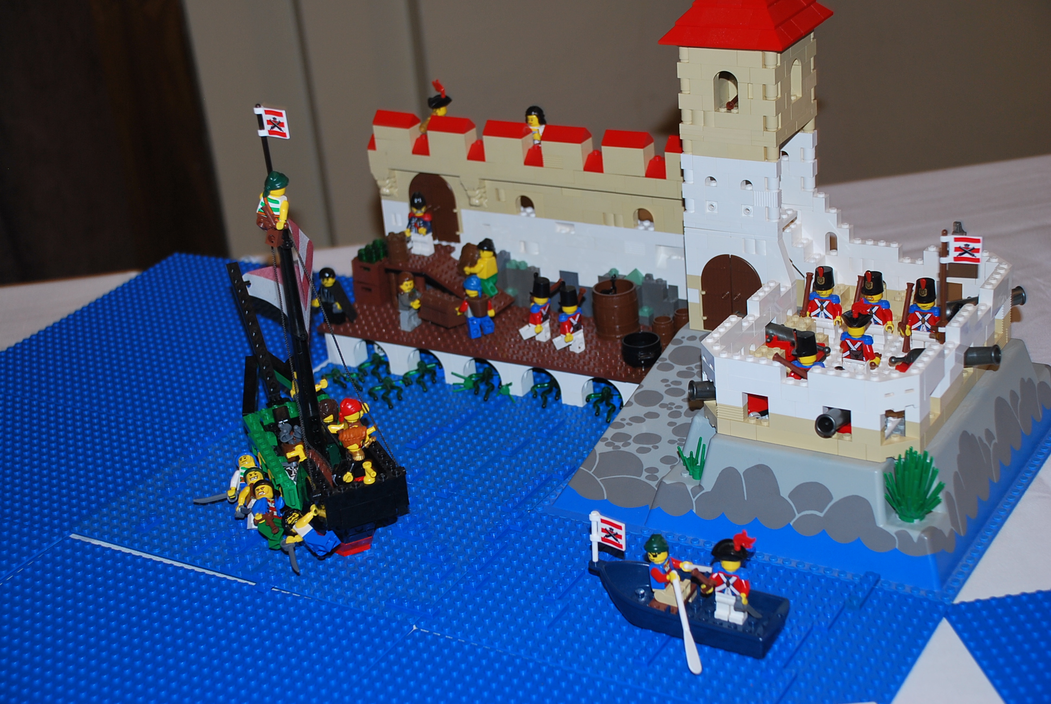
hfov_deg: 35.0
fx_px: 1666
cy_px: 352
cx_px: 526
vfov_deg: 23.8
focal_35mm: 57
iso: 200
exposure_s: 1/60
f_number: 4.5
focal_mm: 38
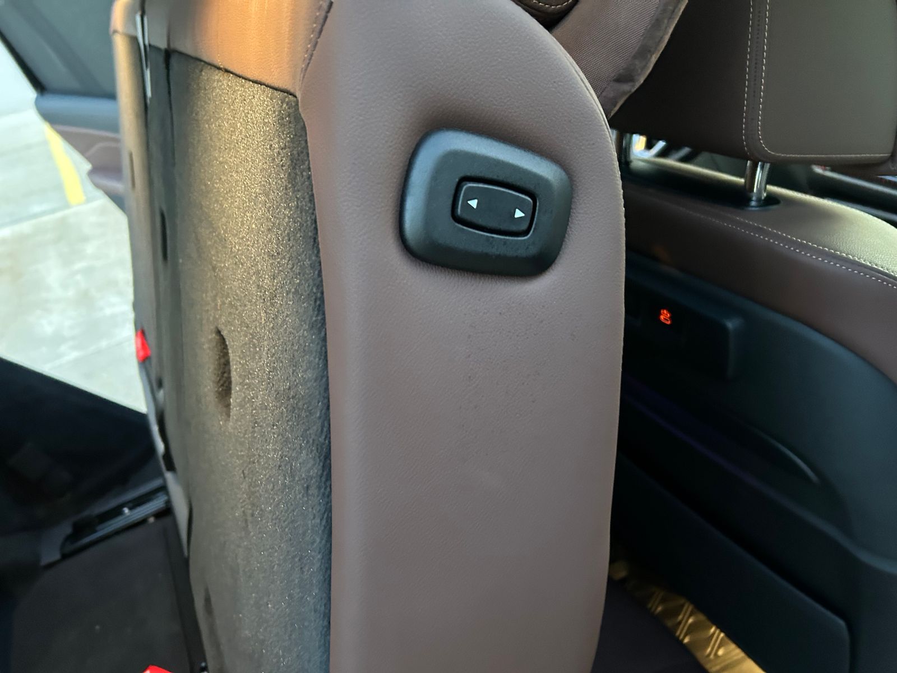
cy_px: 336
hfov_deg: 67.3
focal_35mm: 26
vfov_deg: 53.1
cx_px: 448
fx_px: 674
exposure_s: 1/30
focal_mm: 5.7
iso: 640
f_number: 1.5
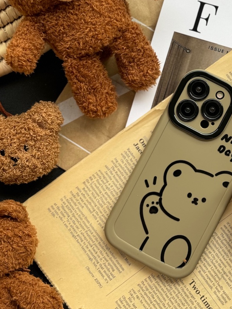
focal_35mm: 73
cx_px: 159
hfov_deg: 20.1
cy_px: 116
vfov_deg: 26.6
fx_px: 653
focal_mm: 6.86
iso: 64
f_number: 1.78
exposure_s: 1/323
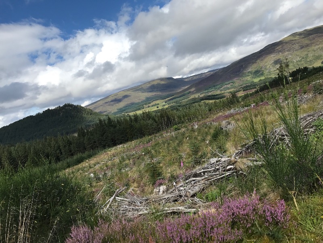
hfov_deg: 63.4
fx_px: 261
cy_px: 122
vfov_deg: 49.7
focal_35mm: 28
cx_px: 162
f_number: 1.8
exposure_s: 1/3300
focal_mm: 3.99
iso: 20
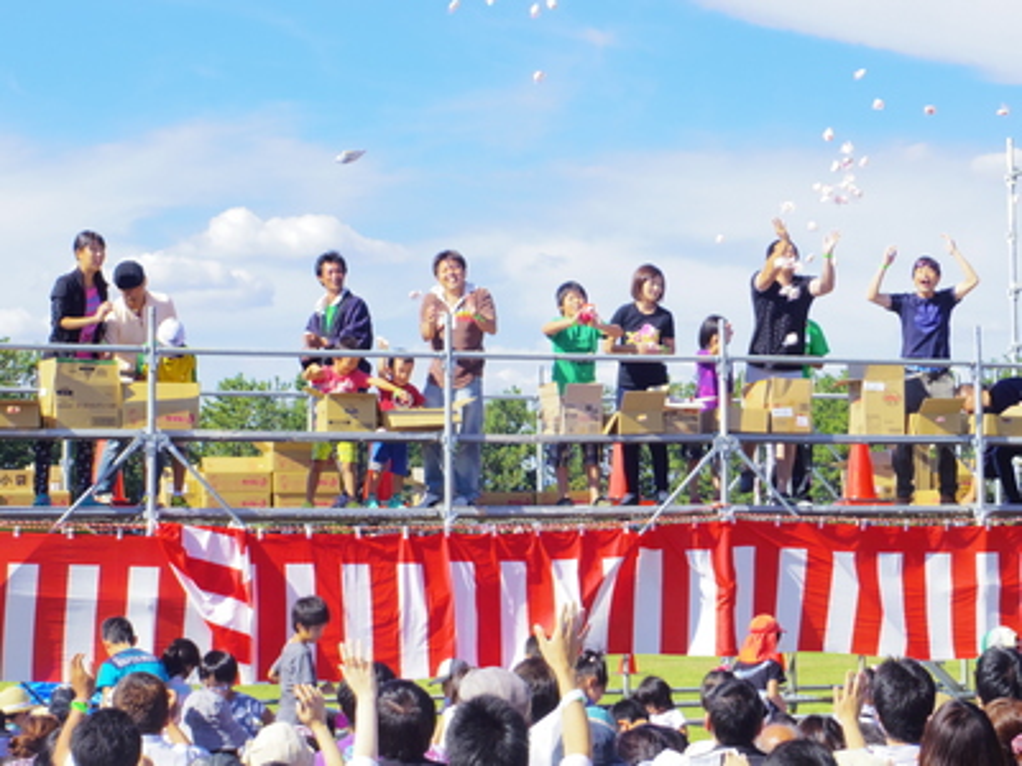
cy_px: 383
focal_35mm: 83
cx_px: 511
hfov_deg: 23.6
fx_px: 2450
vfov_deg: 17.8
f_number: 5
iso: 250
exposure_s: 1/640
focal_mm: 14.9
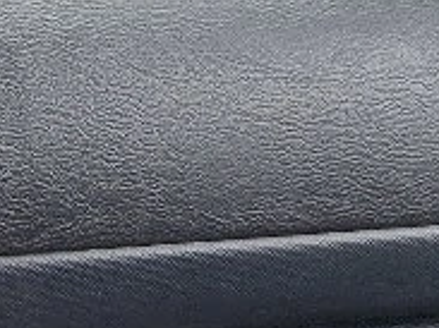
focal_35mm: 126
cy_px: 45
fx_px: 1597
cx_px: -441
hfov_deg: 13.4
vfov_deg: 11.7
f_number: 1.8
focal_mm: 5.54
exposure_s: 1/100
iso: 160
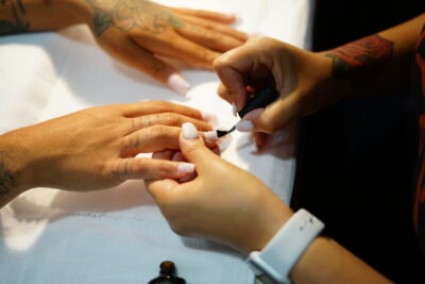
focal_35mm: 50
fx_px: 590
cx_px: 212
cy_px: 142
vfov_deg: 27.0
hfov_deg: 39.6
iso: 500
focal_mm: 50
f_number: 1.8
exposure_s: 1/250
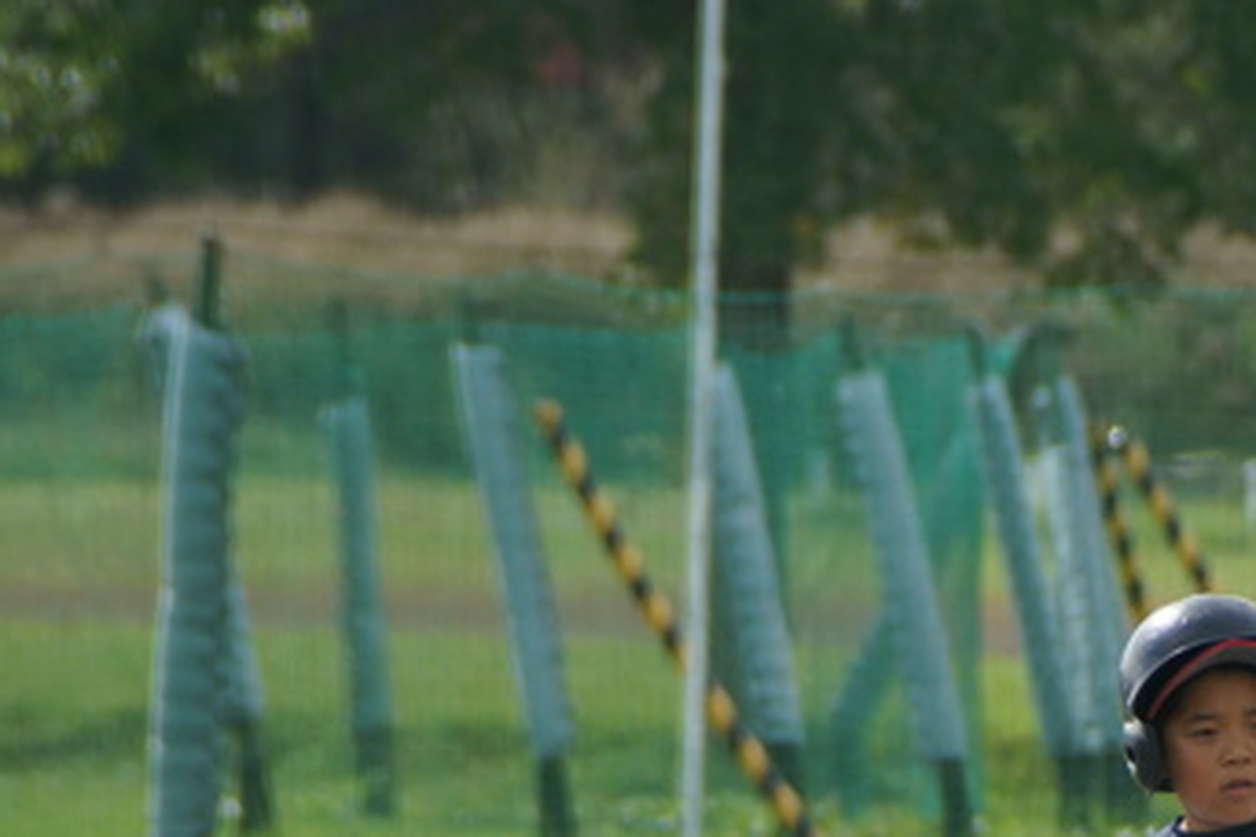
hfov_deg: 1.8
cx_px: 1271
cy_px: 973
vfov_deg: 1.2
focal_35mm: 1122
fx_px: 39142
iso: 250
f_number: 6.3
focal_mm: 250
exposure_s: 1/1000
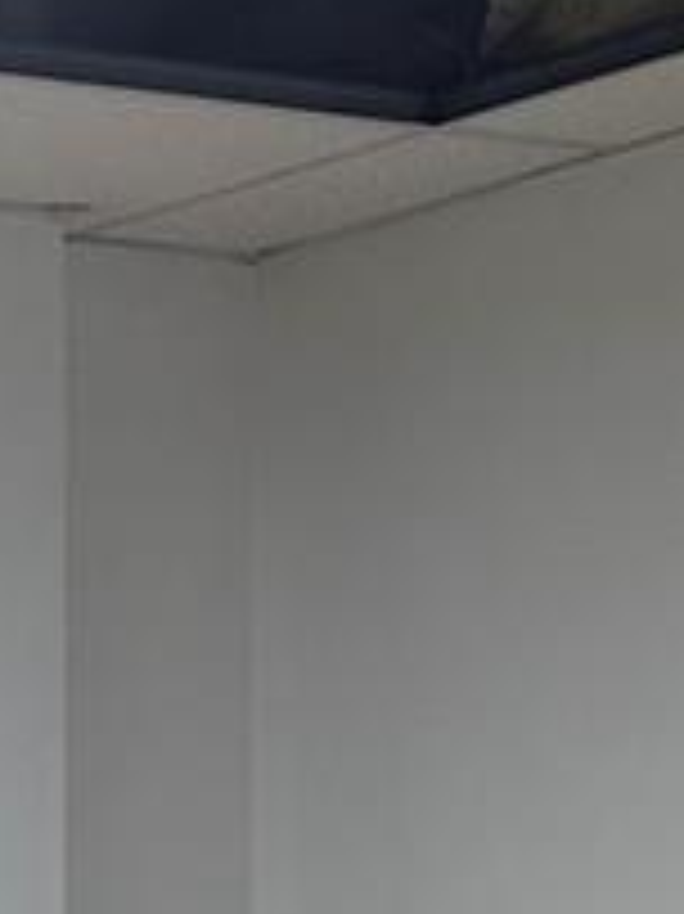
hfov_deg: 9.1
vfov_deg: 12.2
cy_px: 1851
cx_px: -1089
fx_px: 3745
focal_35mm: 142
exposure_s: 1/179
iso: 80
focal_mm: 6.86
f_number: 1.78
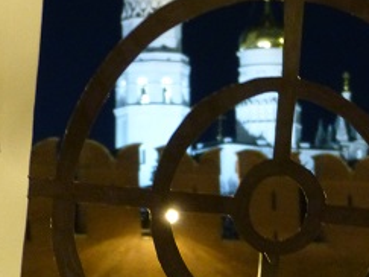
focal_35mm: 222
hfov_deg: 8.9
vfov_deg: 6.7
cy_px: 257
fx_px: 2365
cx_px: 296
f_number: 3.3
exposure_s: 1/8
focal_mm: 13.5
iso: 400
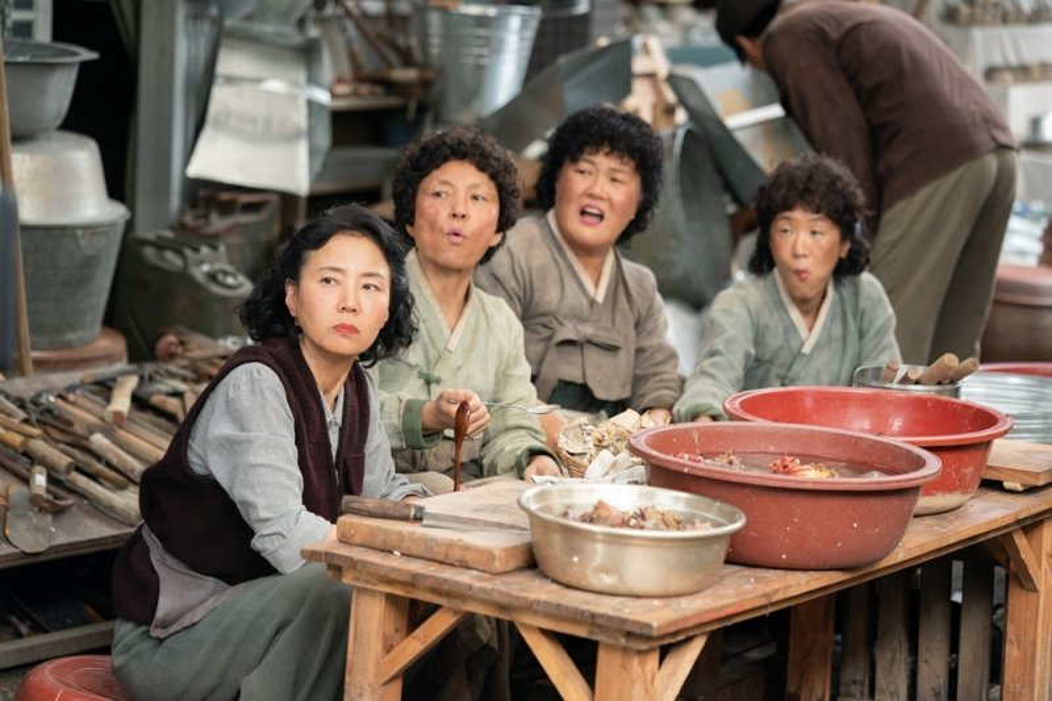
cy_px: 350
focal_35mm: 96
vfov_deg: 14.2
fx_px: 2805
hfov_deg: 21.2
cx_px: 526
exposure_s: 1/1250
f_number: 2.8
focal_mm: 96
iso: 2500
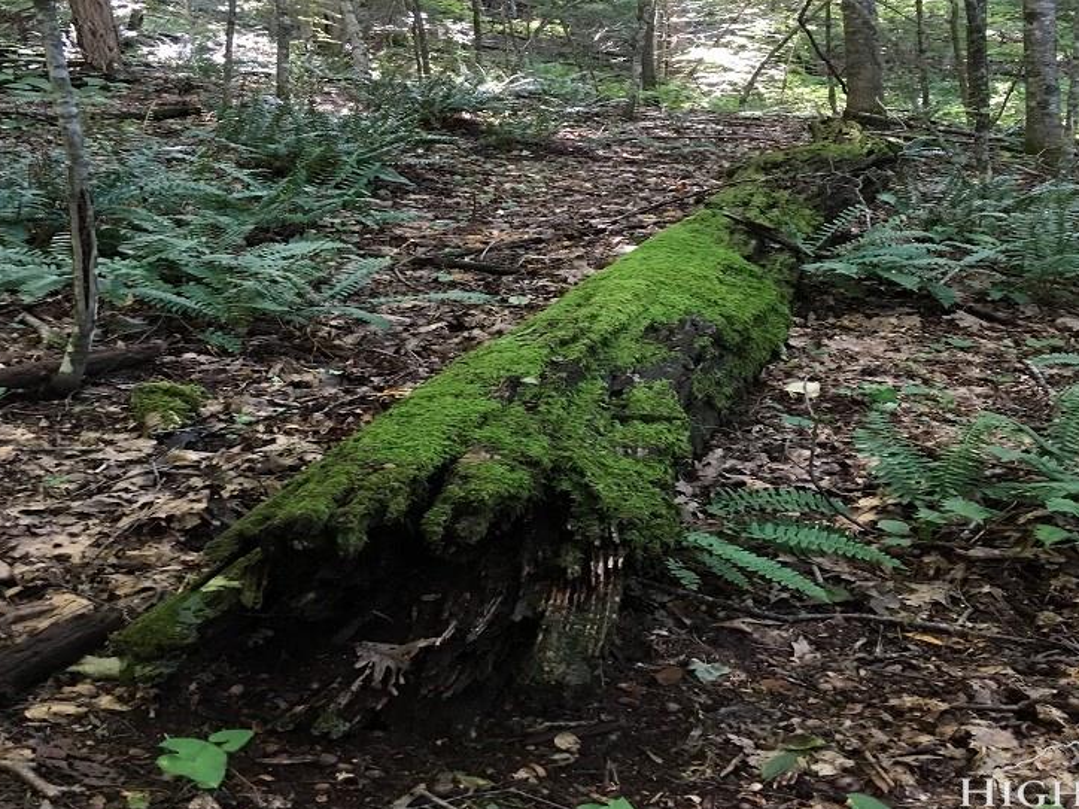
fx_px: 1278
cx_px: 572
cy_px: 256
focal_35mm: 41
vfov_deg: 34.7
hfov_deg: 45.8
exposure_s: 1/30
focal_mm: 4.15
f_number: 2.2
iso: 160
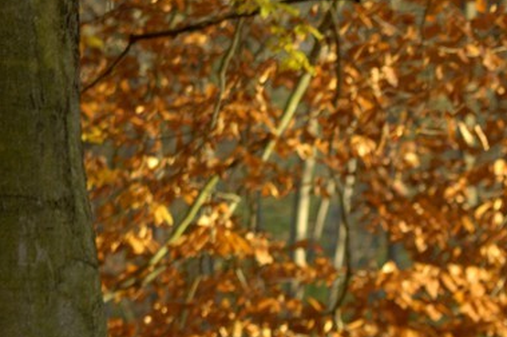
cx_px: 1068
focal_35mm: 494
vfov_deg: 2.8
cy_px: 456
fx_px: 6951
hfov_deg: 4.1
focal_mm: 78
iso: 100
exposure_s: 1/60
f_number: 4.5
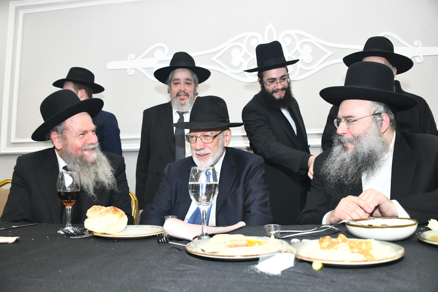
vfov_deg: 46.4
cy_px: 146
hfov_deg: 65.5
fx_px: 341
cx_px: 219
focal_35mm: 28
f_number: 5.6
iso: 1600
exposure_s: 1/125
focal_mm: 28
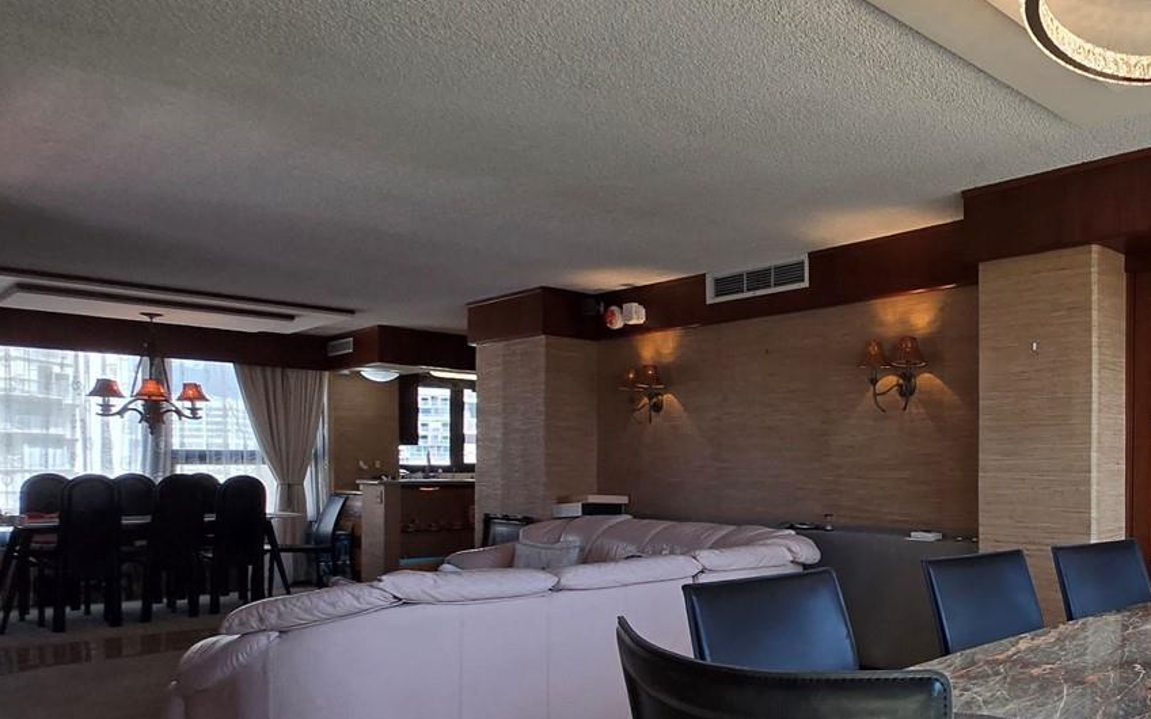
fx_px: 816
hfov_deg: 61.4
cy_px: 446
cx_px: 996
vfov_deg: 47.2
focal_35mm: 26
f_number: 2.2
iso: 40
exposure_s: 1/120
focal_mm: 1.7
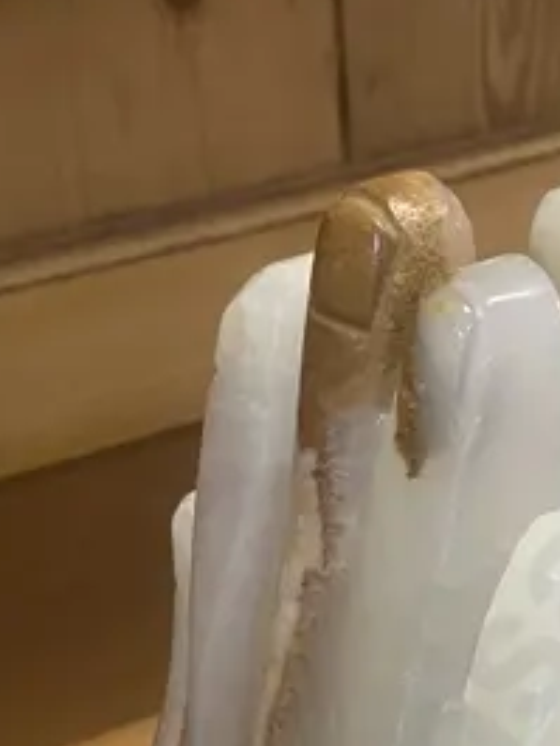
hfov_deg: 13.6
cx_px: 495
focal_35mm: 108
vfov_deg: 17.9
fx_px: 2328
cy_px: 695
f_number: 1.8
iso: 200
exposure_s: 1/50
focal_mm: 3.99
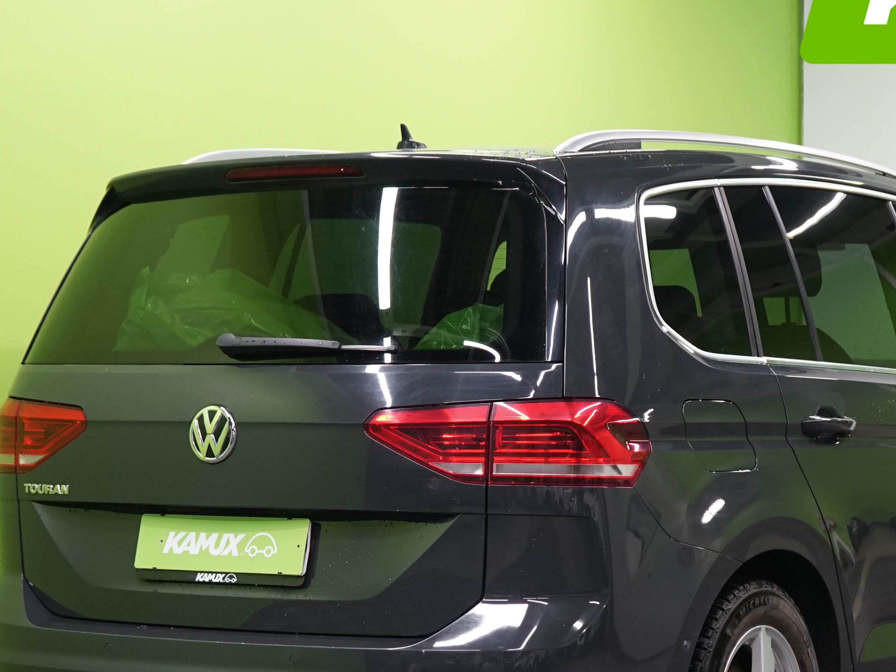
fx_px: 2588
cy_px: 450
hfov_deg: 19.6
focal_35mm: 100
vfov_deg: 14.8
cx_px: 575
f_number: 5
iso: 1000
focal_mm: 52
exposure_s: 1/60
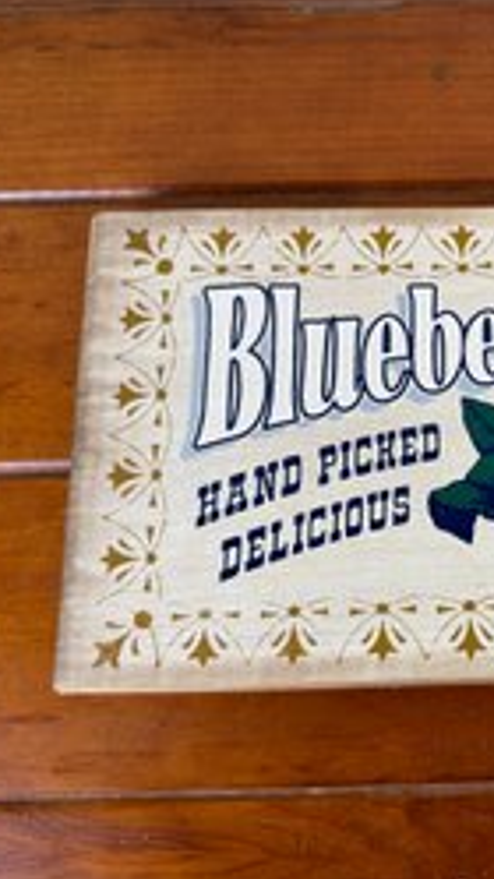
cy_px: 447
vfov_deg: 55.3
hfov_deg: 30.4
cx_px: 499
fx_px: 839
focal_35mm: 36
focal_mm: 6.76
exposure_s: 1/120
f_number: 1.78
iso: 64
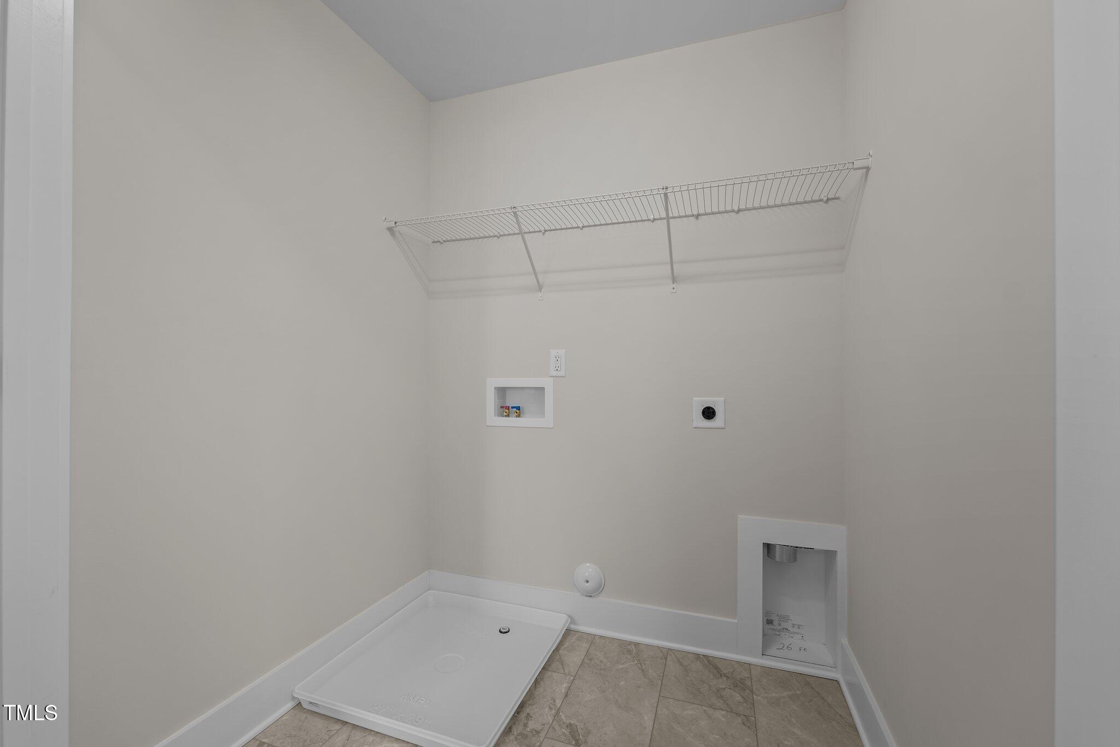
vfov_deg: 77.3
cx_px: 560
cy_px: 374
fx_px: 467
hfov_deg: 100.4
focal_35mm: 15
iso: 200
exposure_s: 1/3
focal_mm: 15
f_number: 7.1
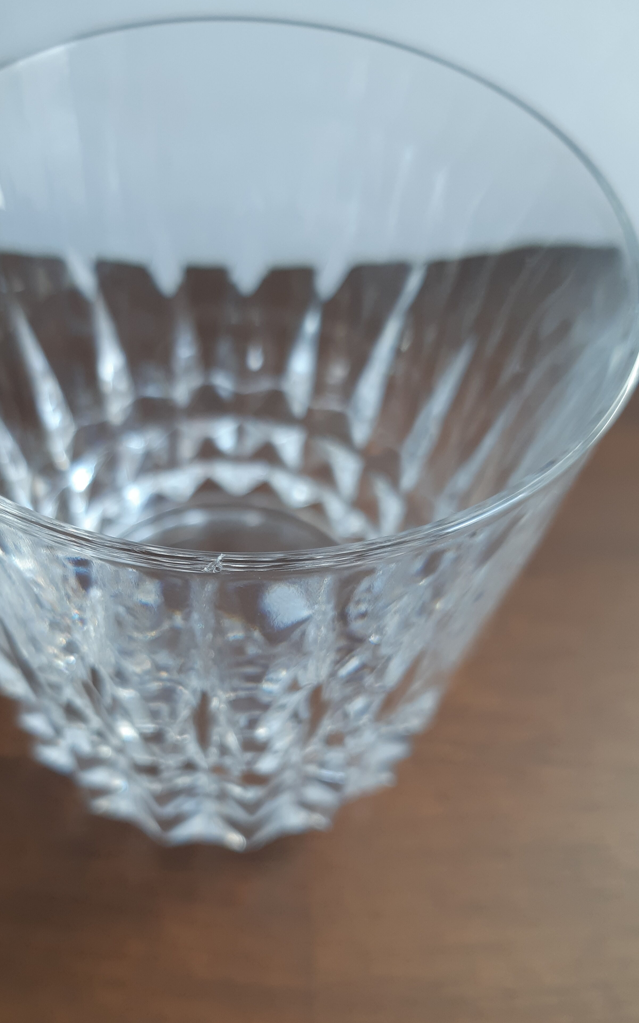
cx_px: 200
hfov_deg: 37.8
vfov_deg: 58.0
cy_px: 576
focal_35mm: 33
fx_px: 920
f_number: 1.7
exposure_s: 1/100
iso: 64
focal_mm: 3.93
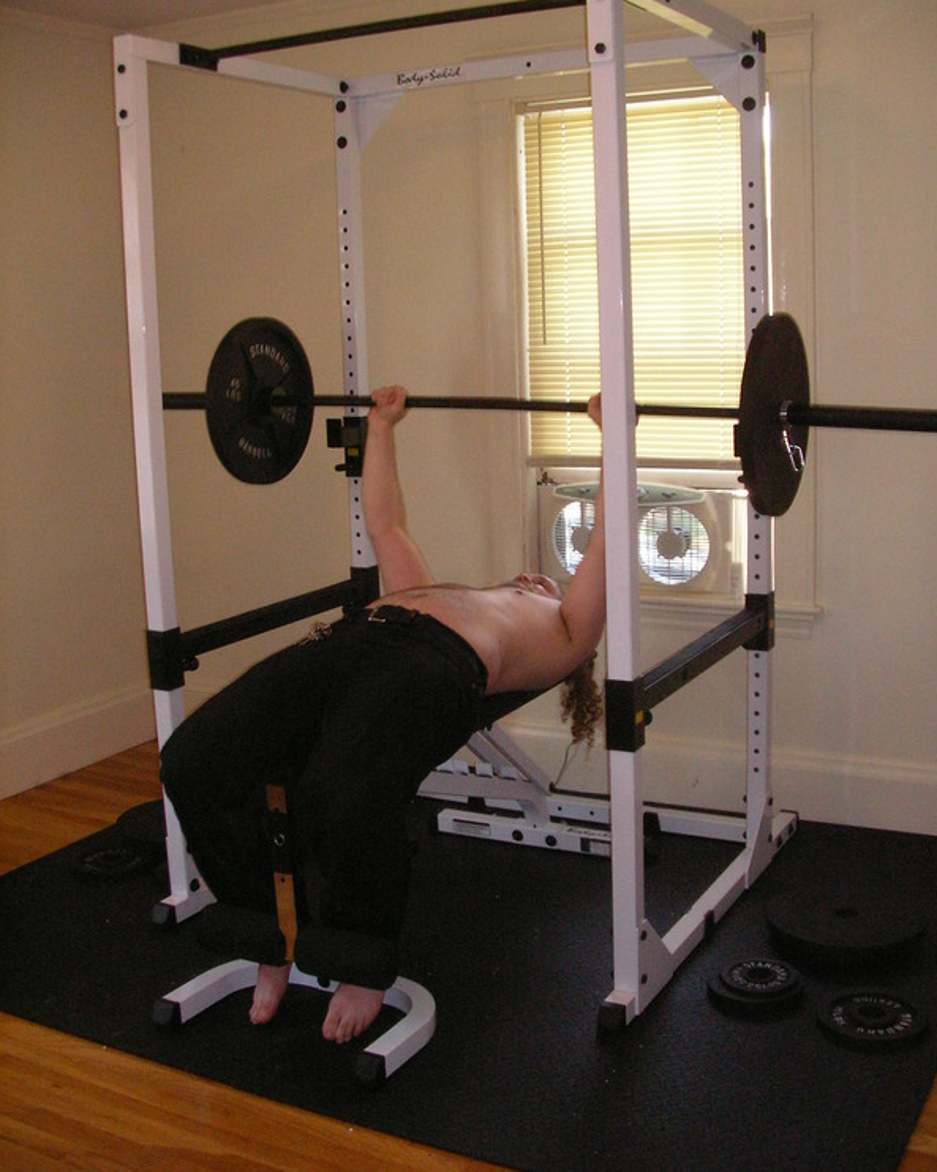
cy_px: 584
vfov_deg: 45.8
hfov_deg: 37.3
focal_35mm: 40
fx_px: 1387
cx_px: 472
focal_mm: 6.3
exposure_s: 1/30
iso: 200
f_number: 3.5
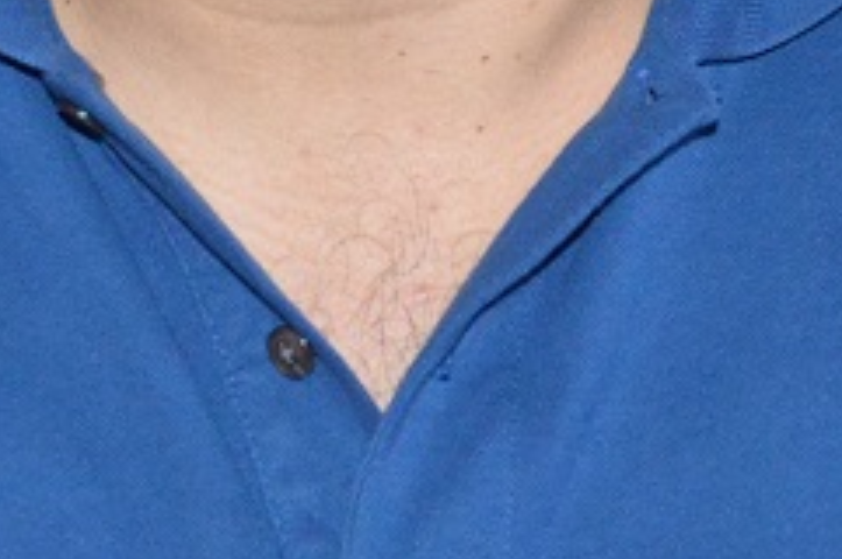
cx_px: 409
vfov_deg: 6.9
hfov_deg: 10.4
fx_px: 4648
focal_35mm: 199
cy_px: -14
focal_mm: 26
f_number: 5.6
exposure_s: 1/60
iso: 1600
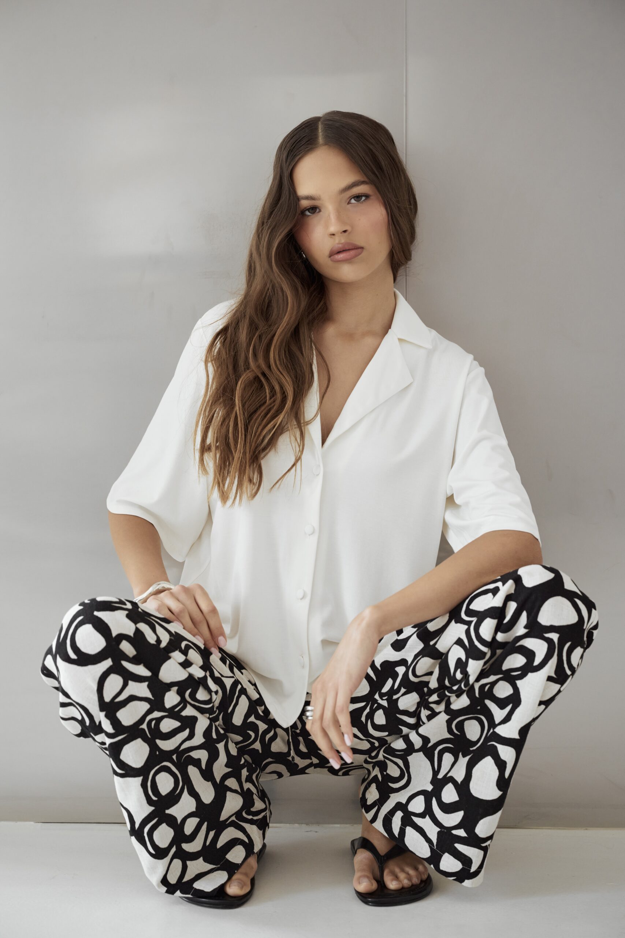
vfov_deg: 30.1
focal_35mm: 67
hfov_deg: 20.3
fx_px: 1744
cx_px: 312
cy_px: 469
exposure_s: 1/125
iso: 1000
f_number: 4.5
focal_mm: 67
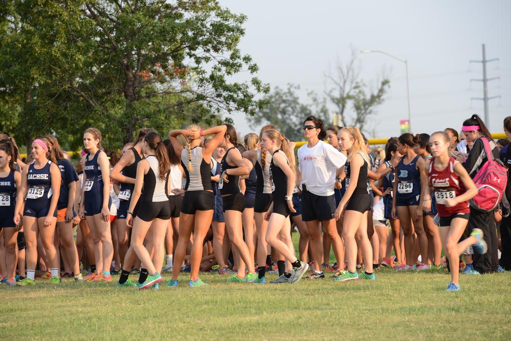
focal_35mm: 200
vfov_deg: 6.9
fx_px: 2839
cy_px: 170
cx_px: 256
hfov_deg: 10.3
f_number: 7.1
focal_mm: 200
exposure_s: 1/200
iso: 200
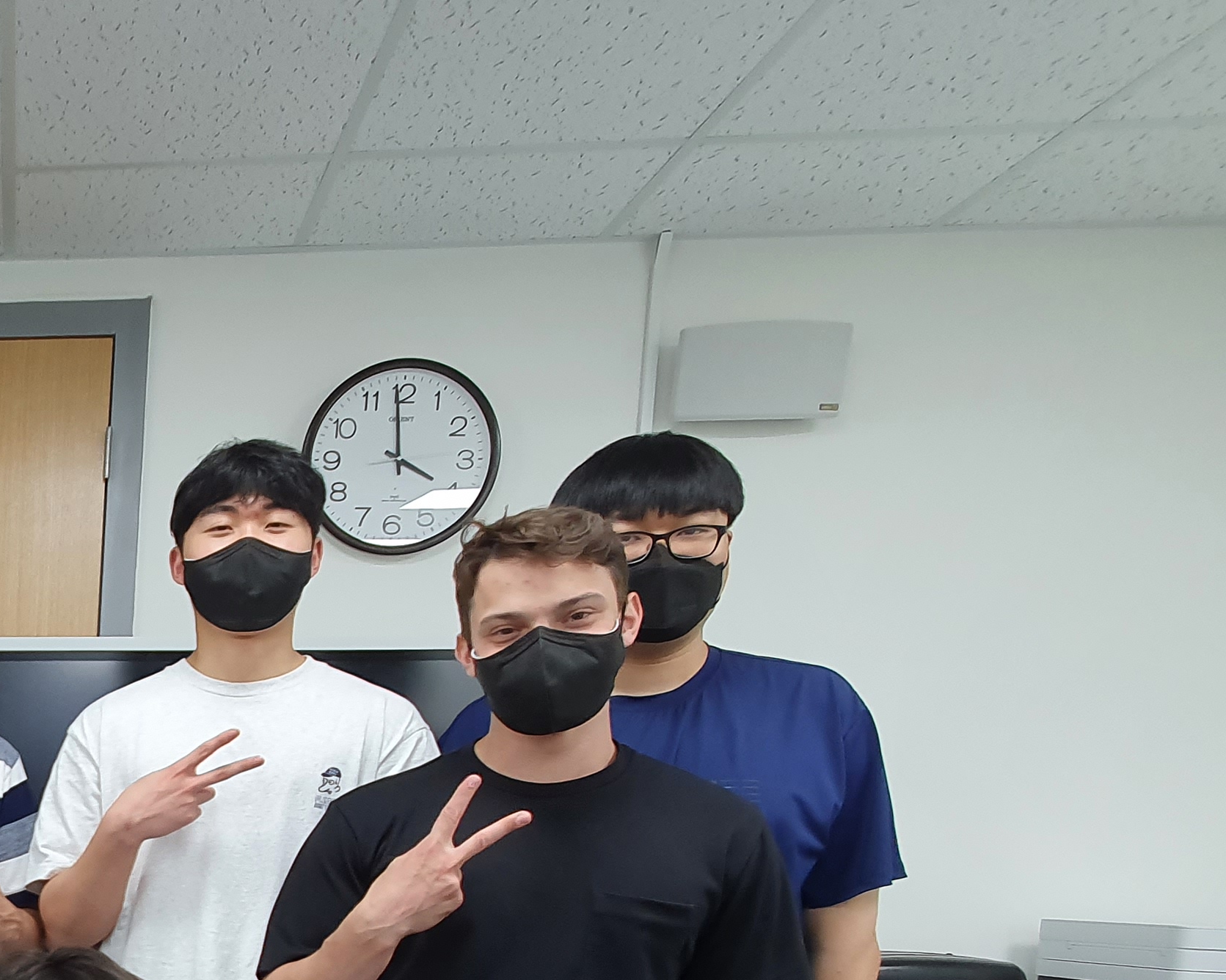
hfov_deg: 38.9
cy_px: 927
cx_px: -218
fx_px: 1270
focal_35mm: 35
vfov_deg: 38.5
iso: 100
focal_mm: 1.8
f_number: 2.2
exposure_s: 1/60
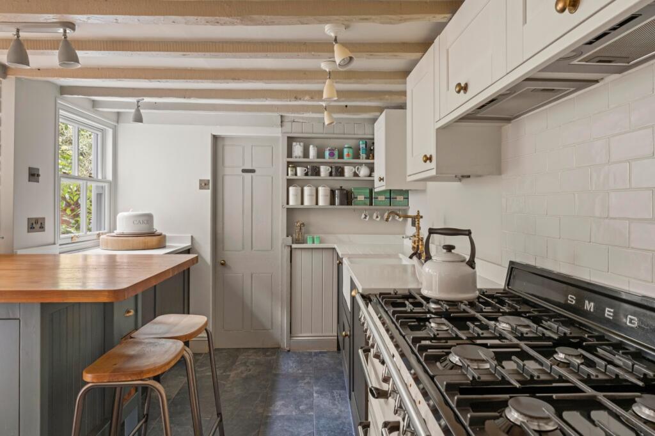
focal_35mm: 21
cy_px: 218
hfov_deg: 81.5
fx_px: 380
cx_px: 328
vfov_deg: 59.7
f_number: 8
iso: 1250
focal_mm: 20.9
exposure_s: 1
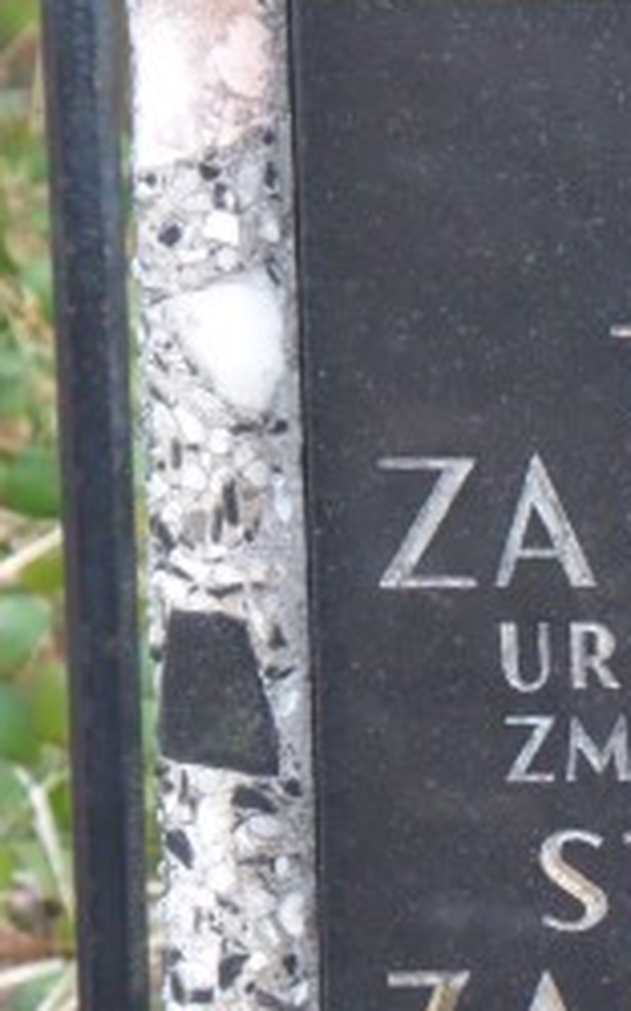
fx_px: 10550
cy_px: 793
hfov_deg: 3.4
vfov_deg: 5.5
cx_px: 874
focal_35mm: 383
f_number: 4.2
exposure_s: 1/60
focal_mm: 25.2
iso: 480
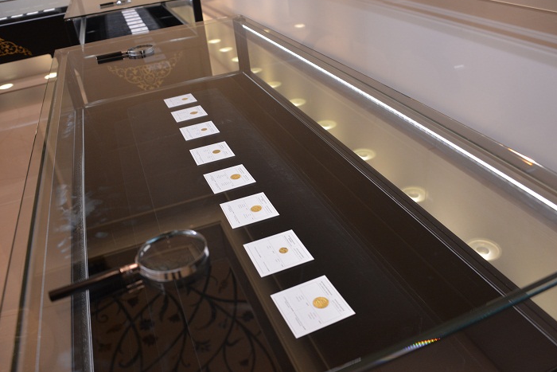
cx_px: 285
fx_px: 464
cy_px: 187
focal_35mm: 30
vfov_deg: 43.6
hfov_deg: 61.9
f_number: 4.5
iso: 1600
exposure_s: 1/100
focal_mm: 28
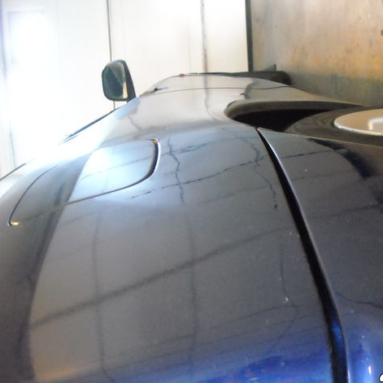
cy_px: 190
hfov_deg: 39.5
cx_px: 259
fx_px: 526
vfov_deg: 40.0
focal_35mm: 42
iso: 800
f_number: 2.8
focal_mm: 5.7
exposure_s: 1/15
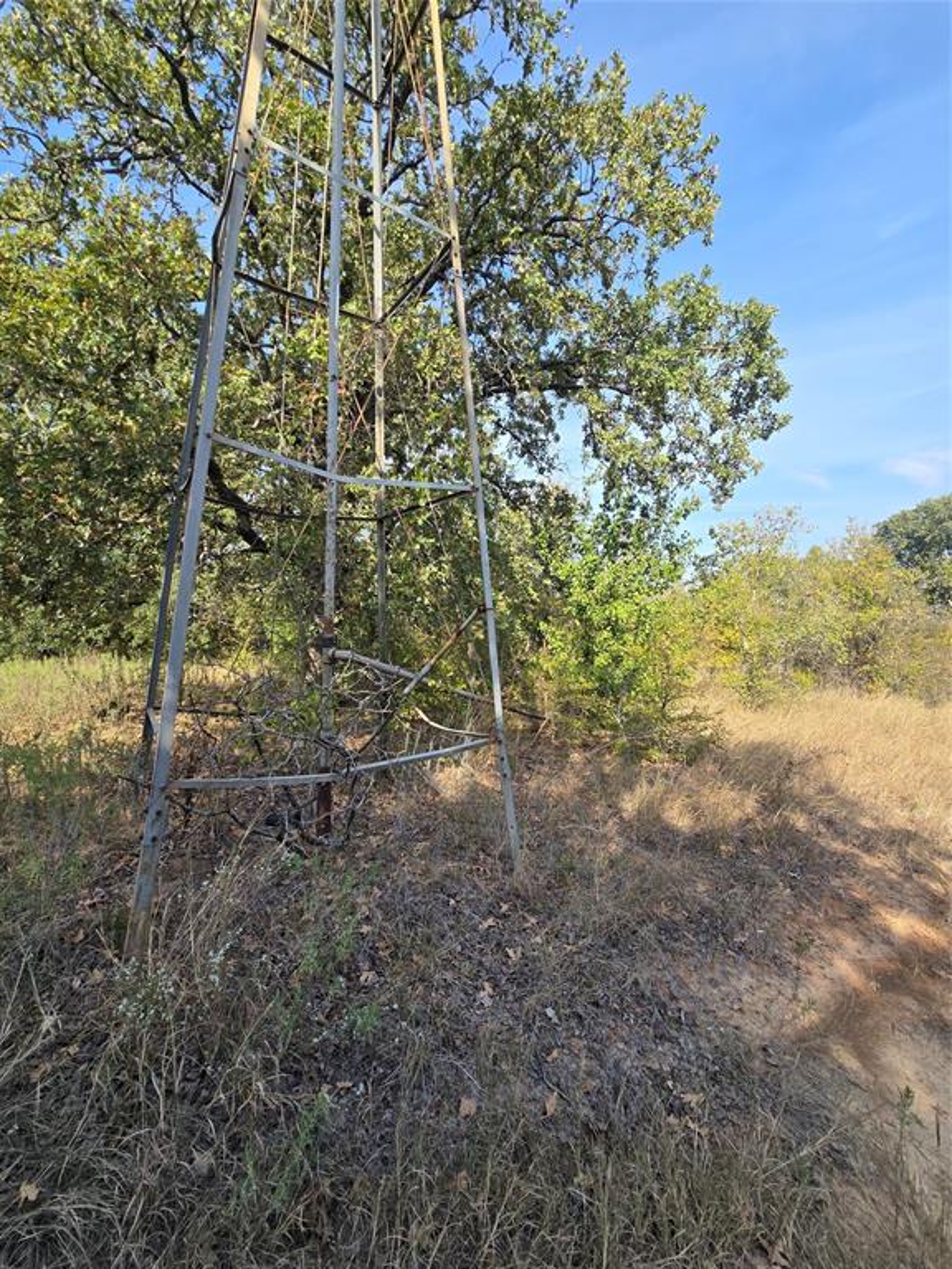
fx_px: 477
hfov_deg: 89.9
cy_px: 634
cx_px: 476
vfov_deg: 106.2
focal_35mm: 13
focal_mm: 2.2
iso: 50
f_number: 2.2
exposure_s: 1/1013
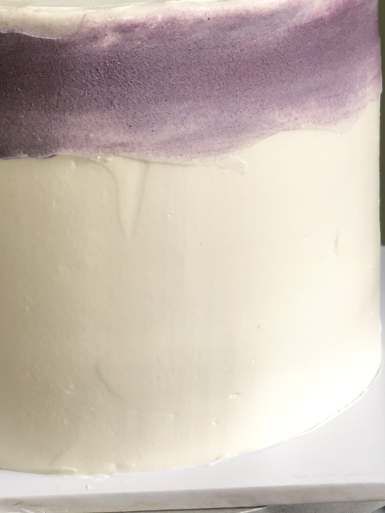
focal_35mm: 93
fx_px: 1379
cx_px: 280
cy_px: 96
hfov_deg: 15.8
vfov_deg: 20.8
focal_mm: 6
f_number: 2.4
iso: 80
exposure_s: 1/60
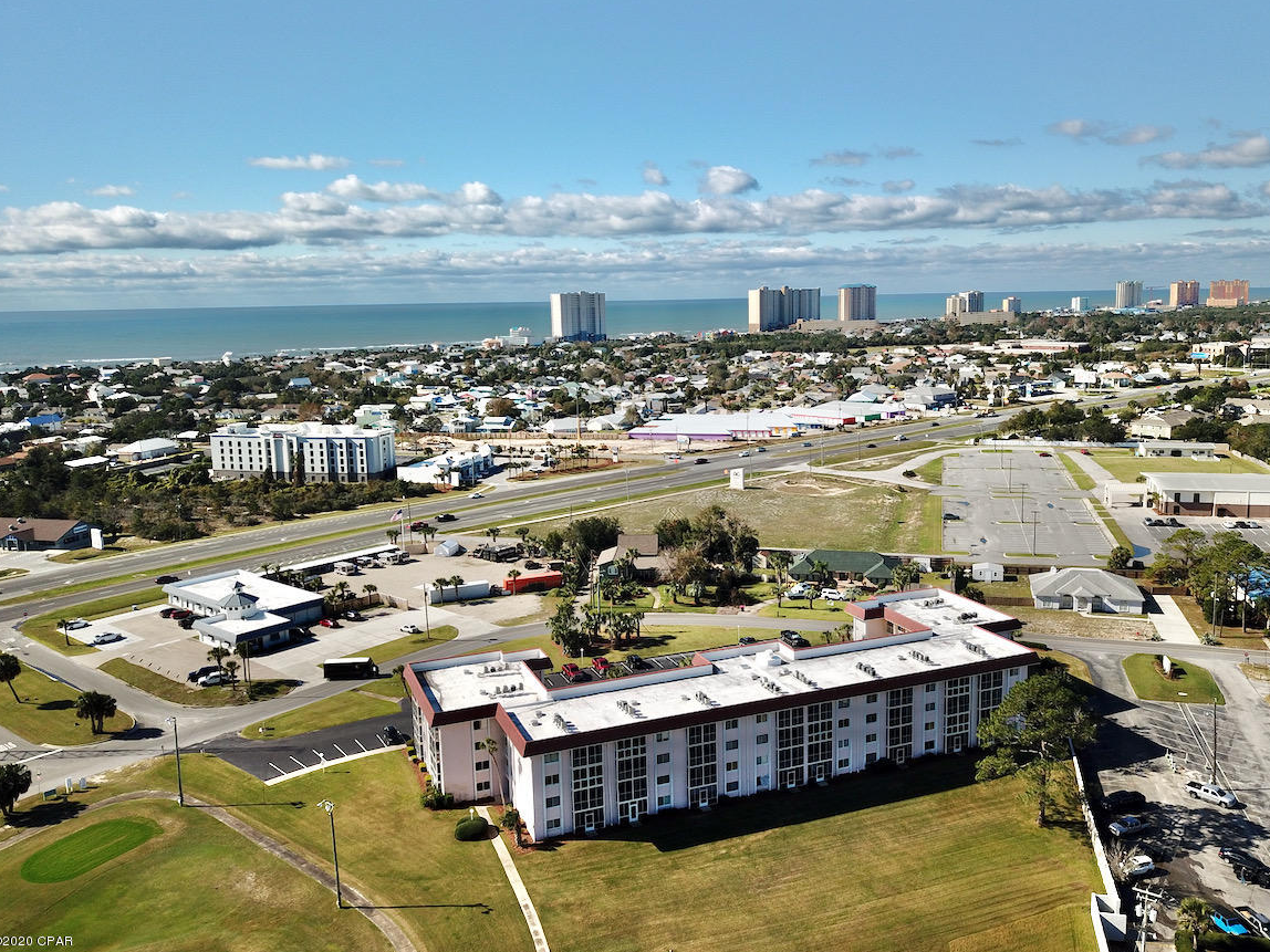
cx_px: 694
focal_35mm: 29
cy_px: 447
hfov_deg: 61.5
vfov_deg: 48.2
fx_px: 1064
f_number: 2.2
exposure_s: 1/1475
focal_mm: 4.73
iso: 100
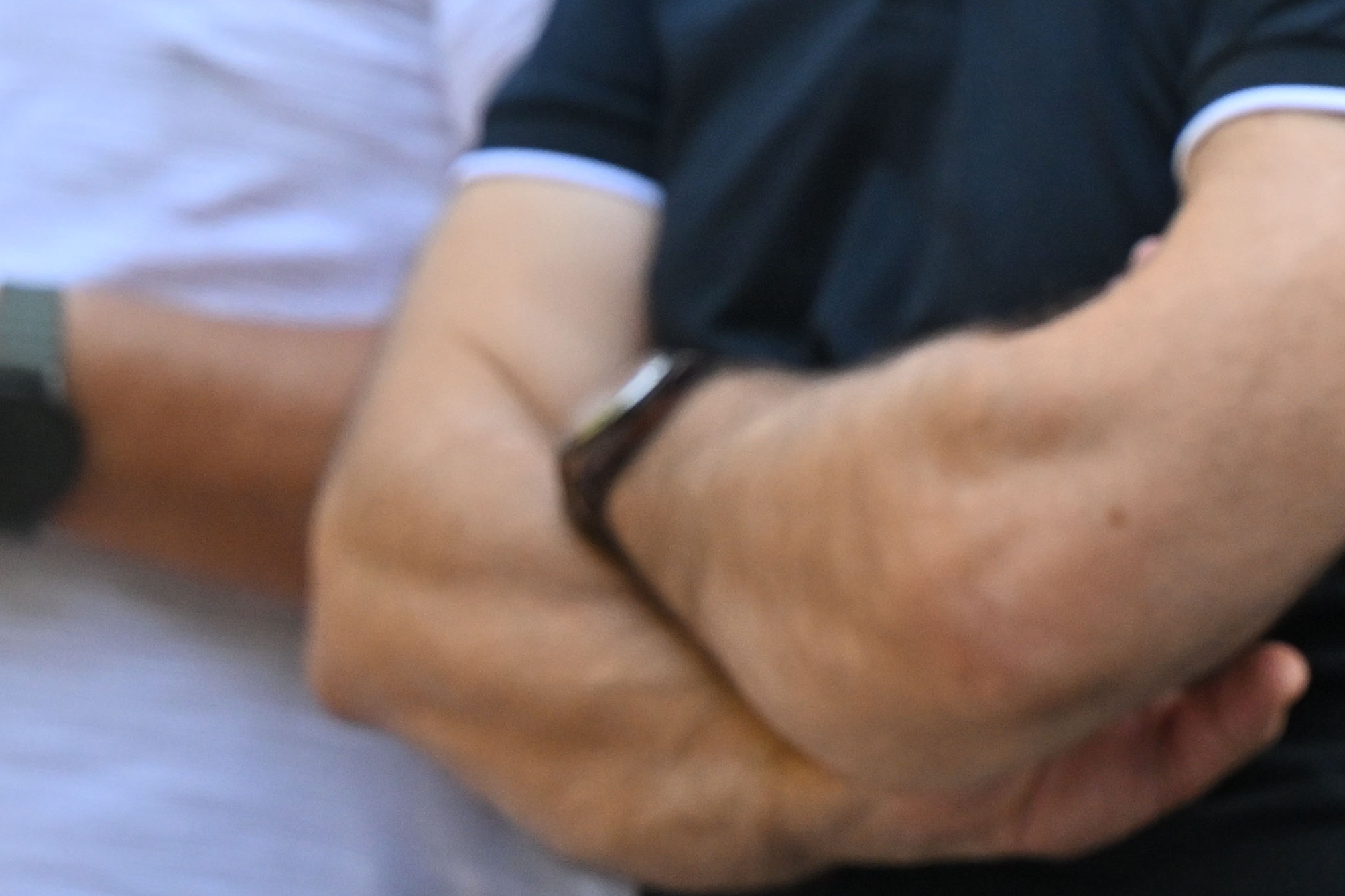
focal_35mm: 473
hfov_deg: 4.4
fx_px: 17670
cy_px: -591
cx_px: 1413
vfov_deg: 2.9
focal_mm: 115
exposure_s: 1/1600
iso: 800
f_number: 2.8
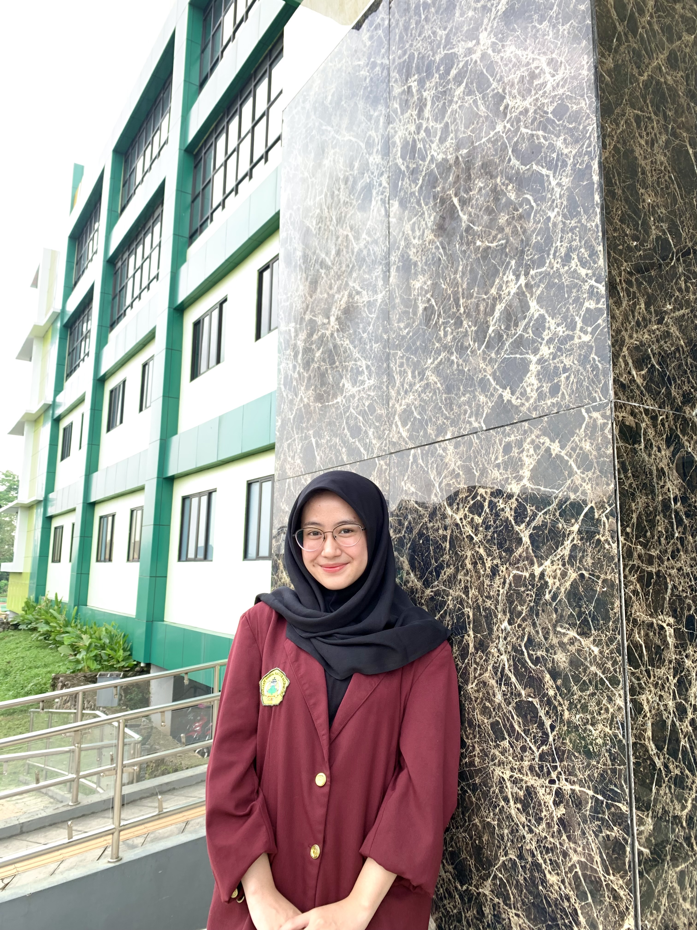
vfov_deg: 67.3
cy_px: 465
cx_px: 348
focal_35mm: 26
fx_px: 698
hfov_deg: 53.1
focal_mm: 4.25
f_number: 1.8
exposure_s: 1/121
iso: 64
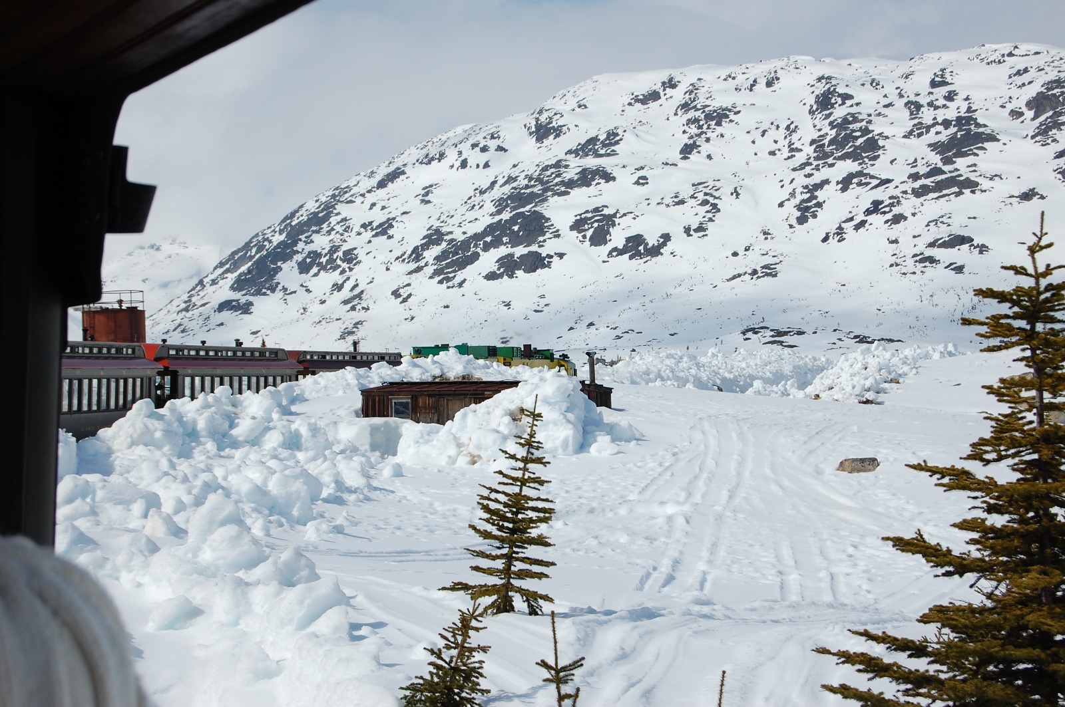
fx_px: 2438
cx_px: 532
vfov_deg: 16.5
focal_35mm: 82
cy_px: 354
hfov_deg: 24.6
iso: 200
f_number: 13
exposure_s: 1/800
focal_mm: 55
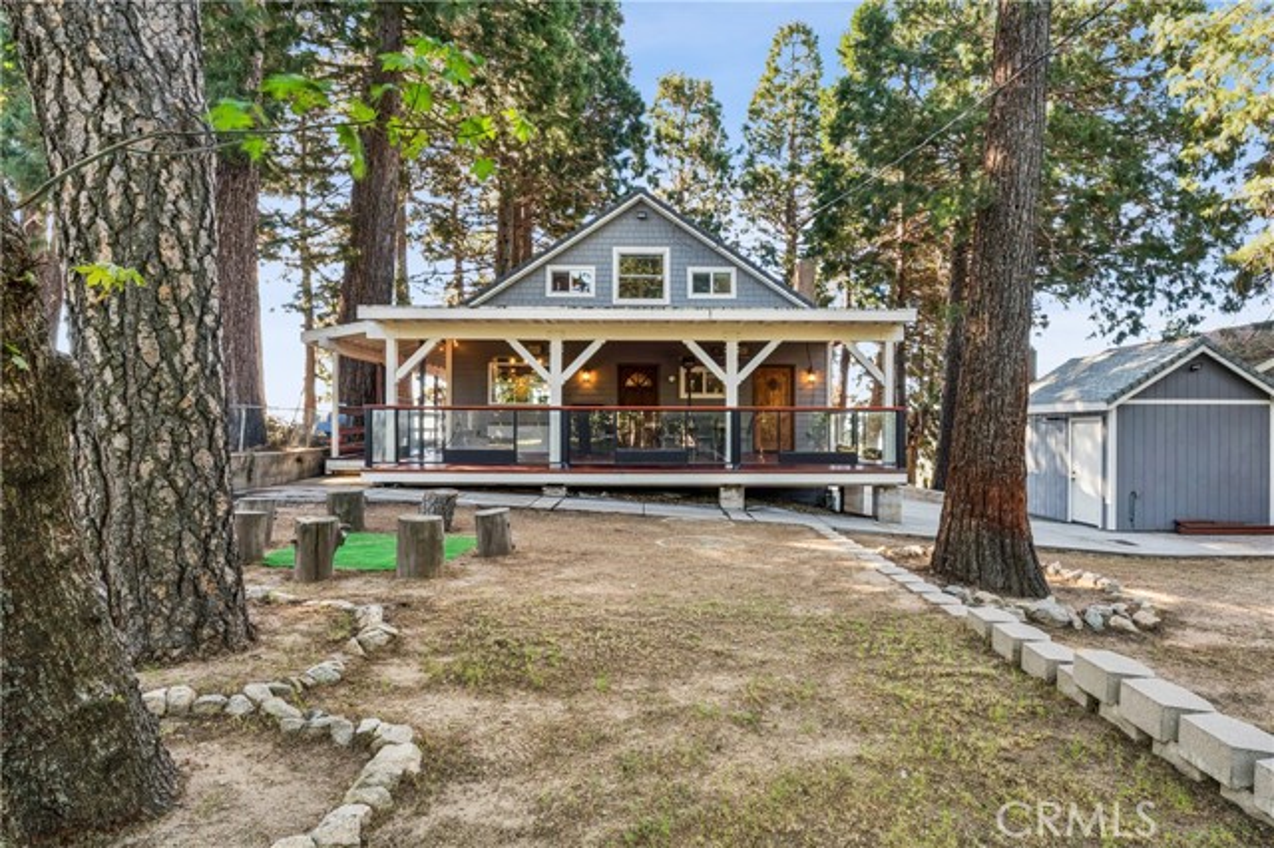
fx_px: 714
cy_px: 424
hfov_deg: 83.4
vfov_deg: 61.4
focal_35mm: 20
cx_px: 637
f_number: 22
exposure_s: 1
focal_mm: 20.2
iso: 100
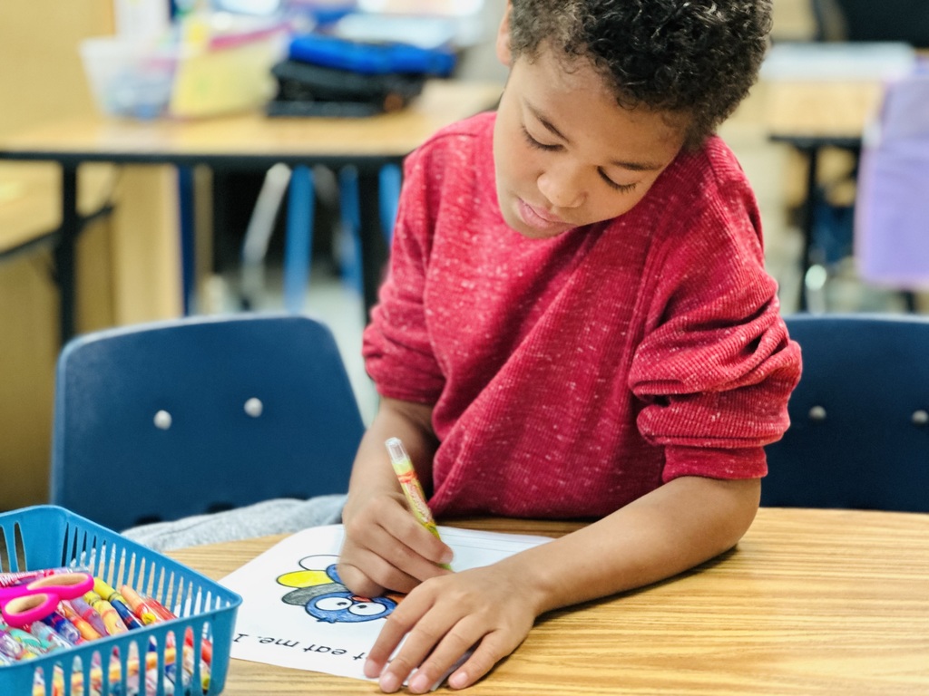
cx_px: 464
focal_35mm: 77
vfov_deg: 19.1
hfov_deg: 25.3
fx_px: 2066
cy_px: 348
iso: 500
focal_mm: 9
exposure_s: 1/13
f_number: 2.8
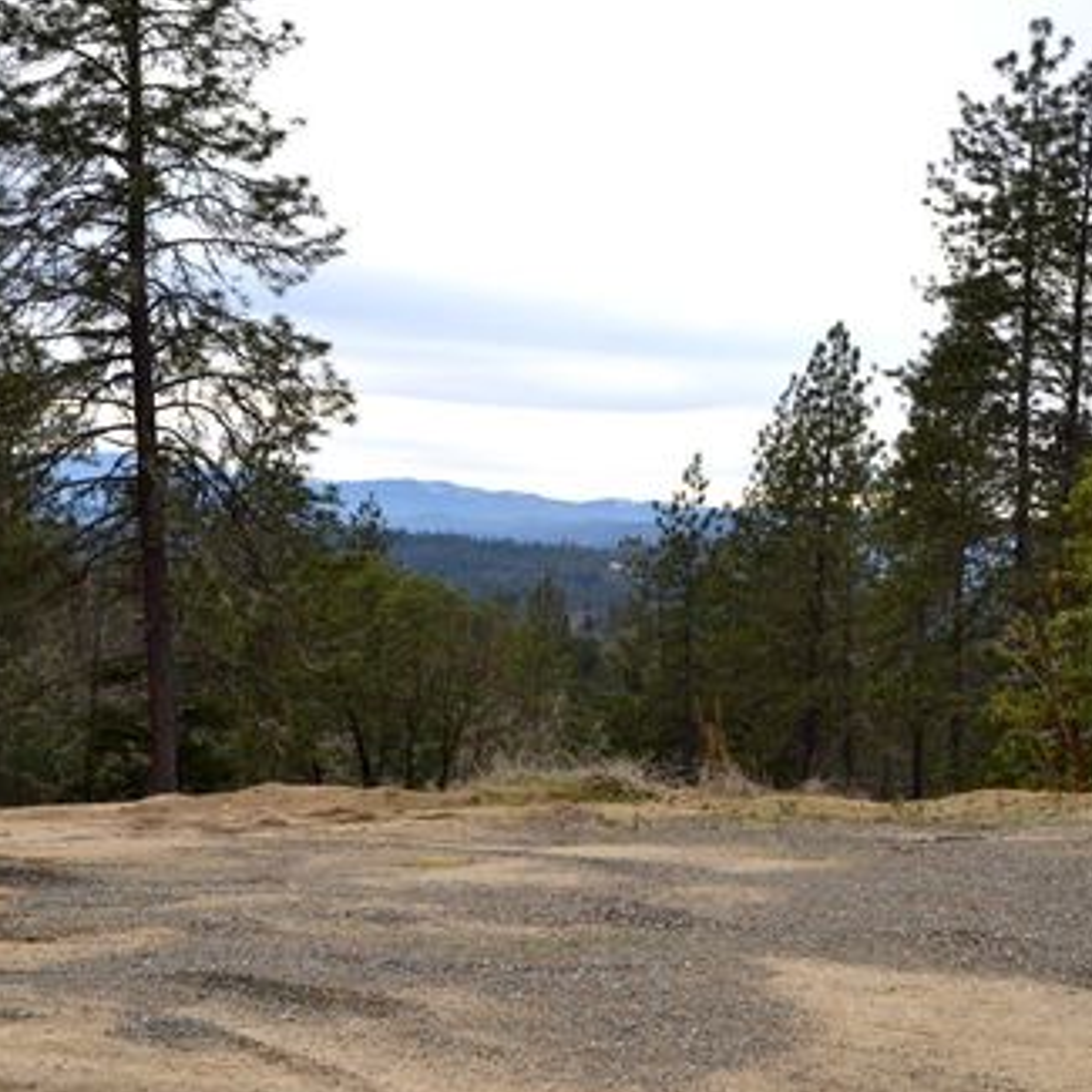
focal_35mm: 51
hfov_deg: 33.4
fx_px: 1820
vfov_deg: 33.4
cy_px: 556
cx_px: 504
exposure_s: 1/200
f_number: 6.3
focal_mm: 26
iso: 100
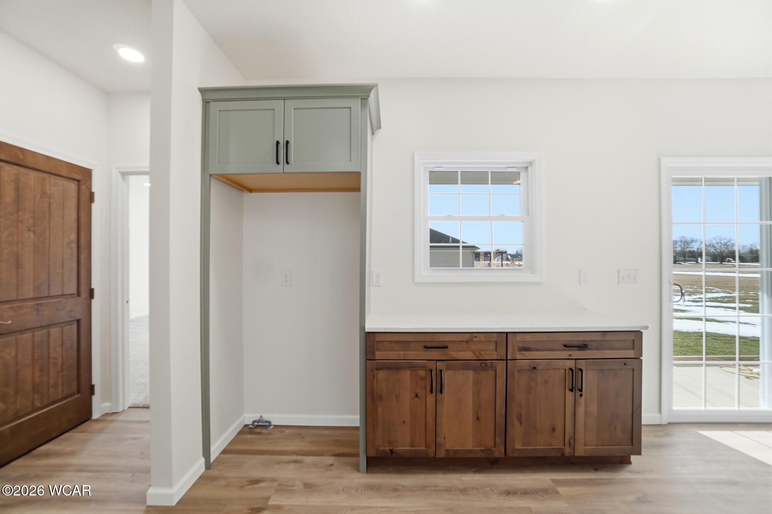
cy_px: 257
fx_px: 322
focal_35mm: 15
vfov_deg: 77.3
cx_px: 386
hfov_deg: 100.4
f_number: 5.6
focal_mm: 10
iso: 125
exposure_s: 1/750
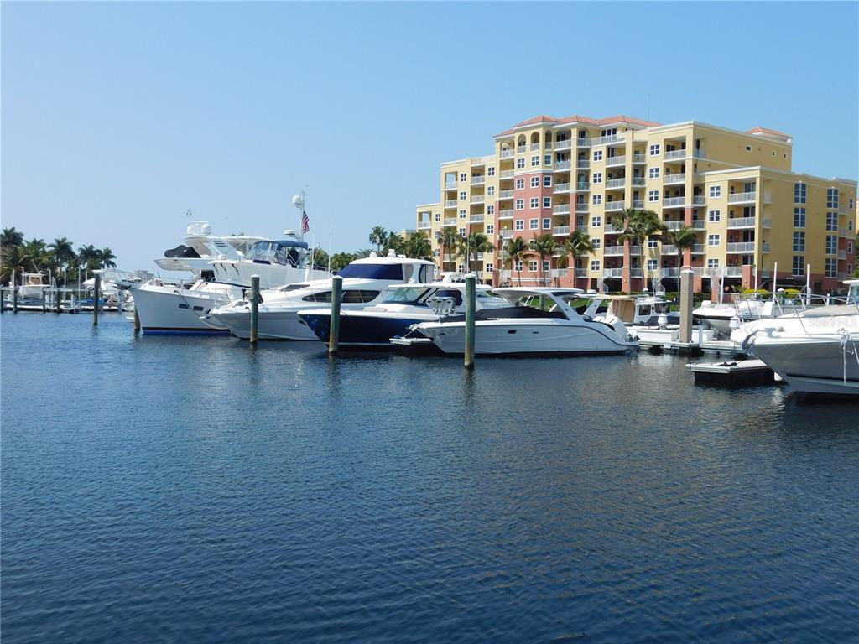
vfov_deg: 39.7
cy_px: 322
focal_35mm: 36
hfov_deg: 51.4
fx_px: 893
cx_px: 430
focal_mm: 6.3
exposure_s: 1/400
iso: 125
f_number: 7
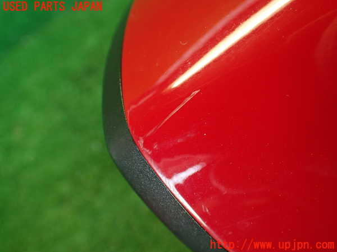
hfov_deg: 56.8
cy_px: 126
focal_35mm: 32
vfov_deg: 44.2
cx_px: 168
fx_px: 312
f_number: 2.4
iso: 200
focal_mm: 5.79
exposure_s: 1/30
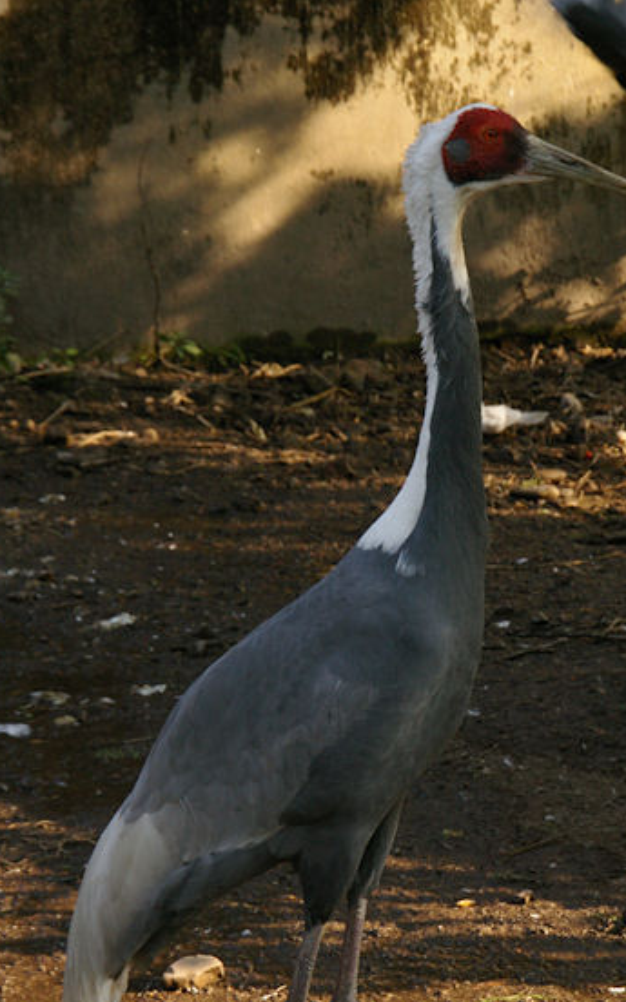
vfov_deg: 10.8
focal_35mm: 194
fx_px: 5287
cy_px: 666
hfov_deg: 6.8
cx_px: 416
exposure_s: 1/60
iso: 800
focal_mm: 93
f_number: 14
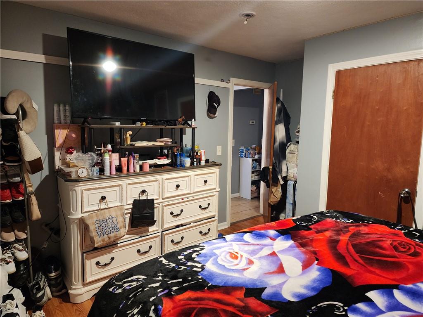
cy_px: 158
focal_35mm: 23
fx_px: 281
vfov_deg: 58.9
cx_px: 212
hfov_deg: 73.9
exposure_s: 1/40
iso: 500
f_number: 1.8
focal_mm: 6.4
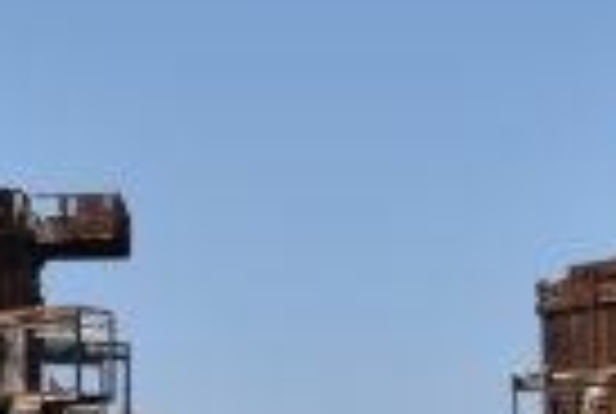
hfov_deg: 10.2
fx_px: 3395
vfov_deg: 6.9
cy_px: 416
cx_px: -126
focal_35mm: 198
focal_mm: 26
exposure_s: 1/400
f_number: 10
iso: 200
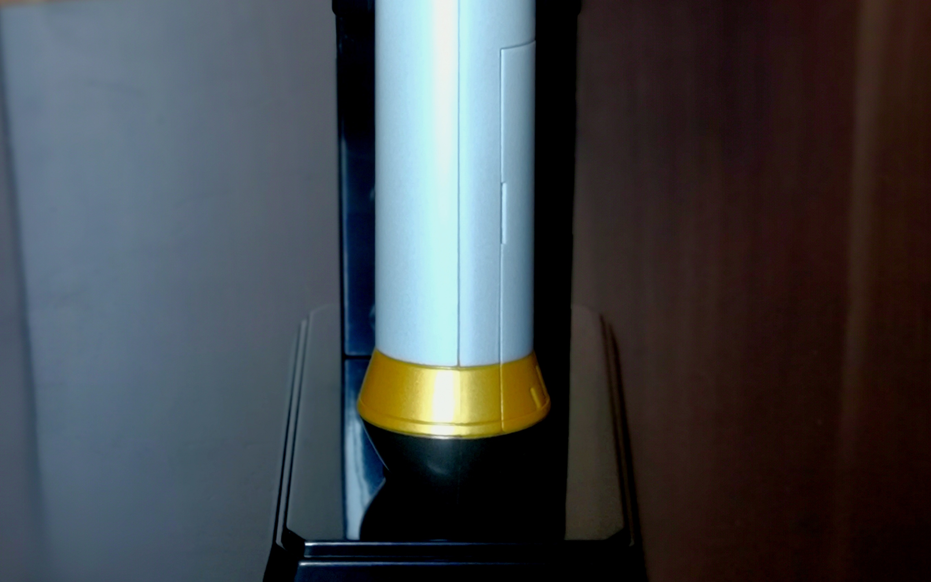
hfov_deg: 24.6
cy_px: -55
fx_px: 2131
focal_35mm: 84
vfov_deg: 15.2
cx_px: 468
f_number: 4
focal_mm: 3.95
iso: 160
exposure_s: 1/50
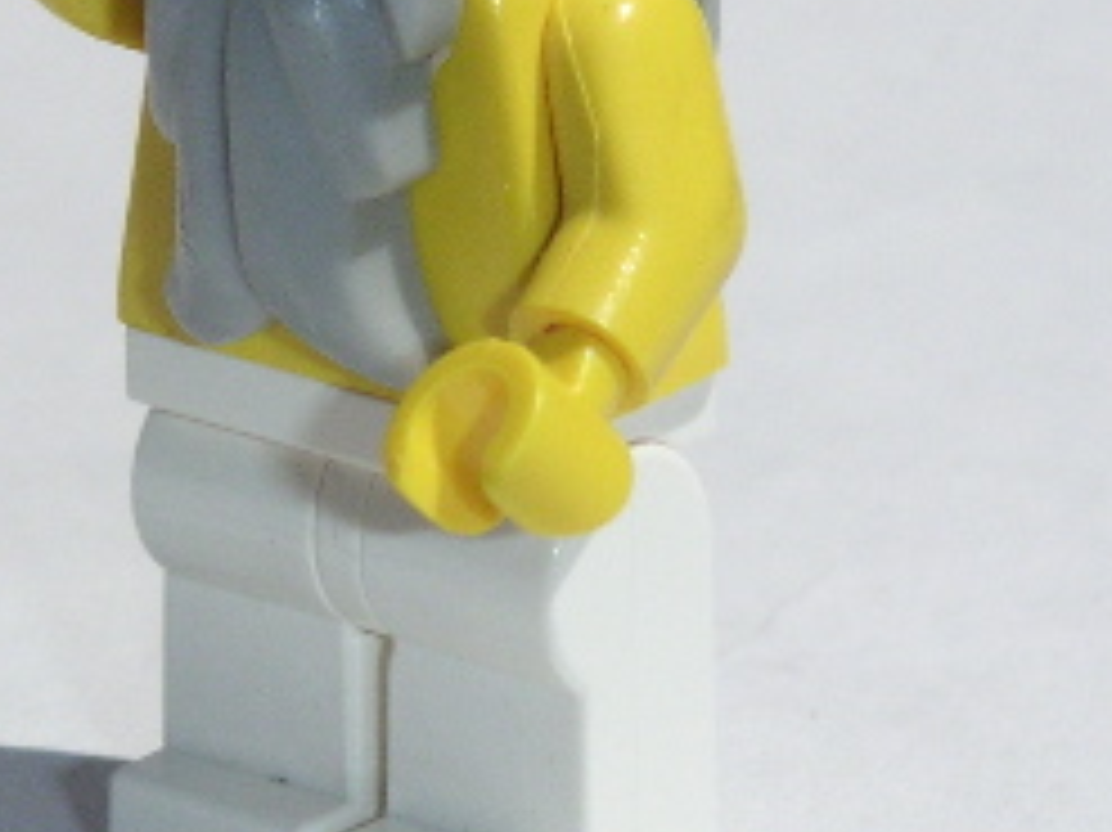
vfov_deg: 5.5
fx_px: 8669
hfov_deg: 7.3
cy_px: 184
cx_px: 279
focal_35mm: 270
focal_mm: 17.1
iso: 160
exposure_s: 1/1000
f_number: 8
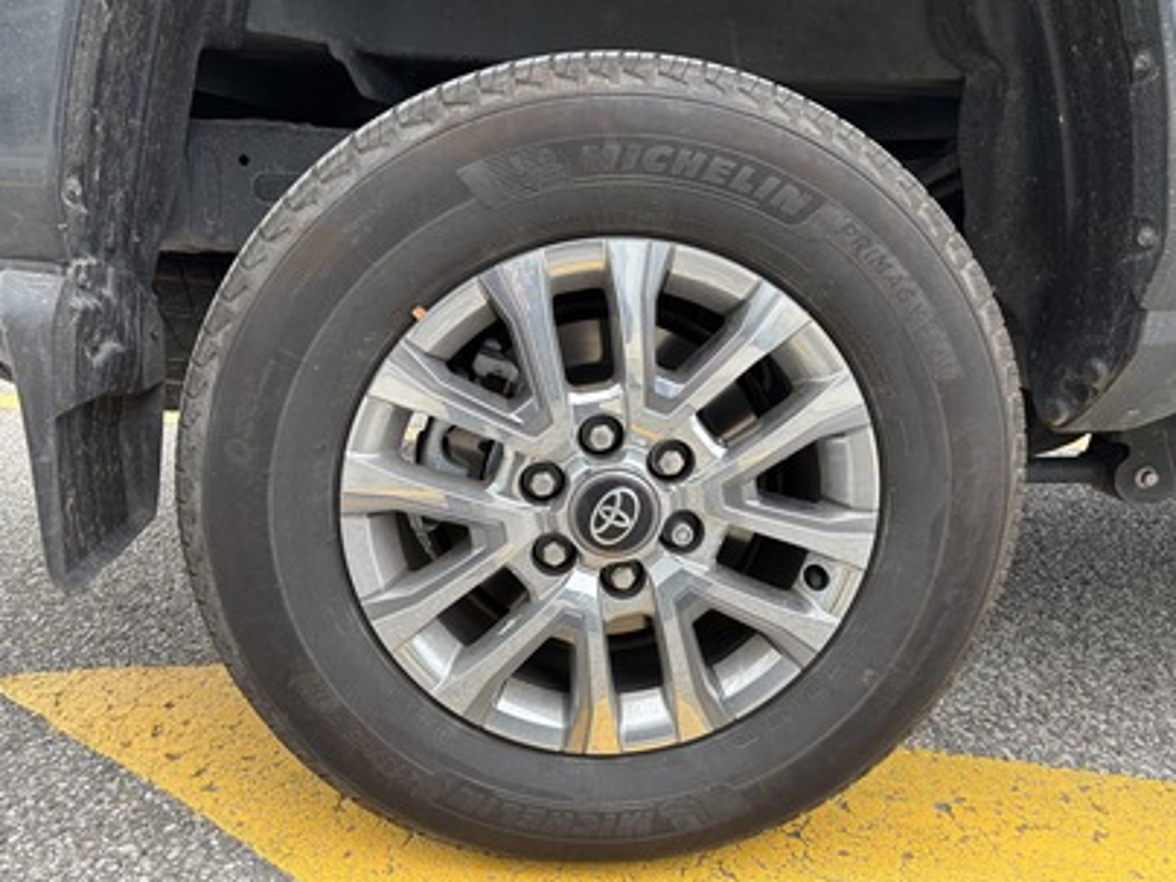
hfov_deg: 65.3
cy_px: 441
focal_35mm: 27
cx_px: 579
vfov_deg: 51.4
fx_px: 917
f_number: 1.6
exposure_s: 1/121
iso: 100
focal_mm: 5.96
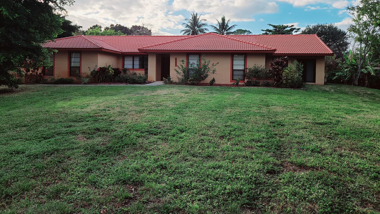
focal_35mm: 29
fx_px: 292
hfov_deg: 66.1
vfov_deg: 39.8
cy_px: 77
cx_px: 190
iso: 40
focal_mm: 5.4
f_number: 1.8
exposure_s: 1/1205
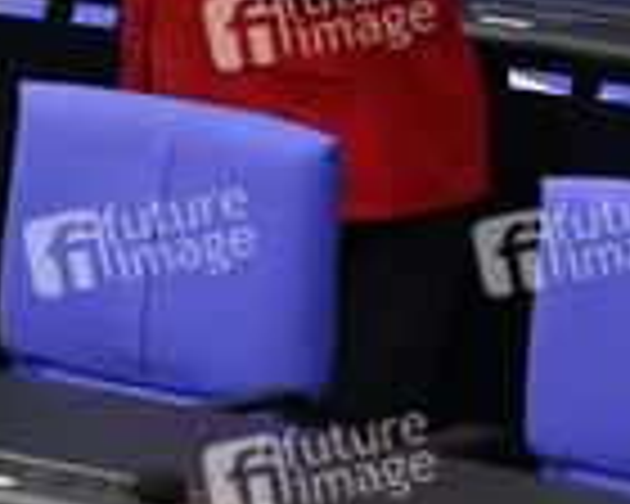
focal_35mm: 939
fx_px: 17508
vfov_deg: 1.6
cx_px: -250
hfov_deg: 2.1
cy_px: -94
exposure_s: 1/320
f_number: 5.6
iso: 5000
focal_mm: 310
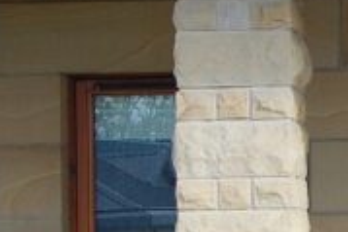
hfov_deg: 7.8
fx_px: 2482
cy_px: 197
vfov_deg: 5.3
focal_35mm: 257
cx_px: 605
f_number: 9
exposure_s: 1/125
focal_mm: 30
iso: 400
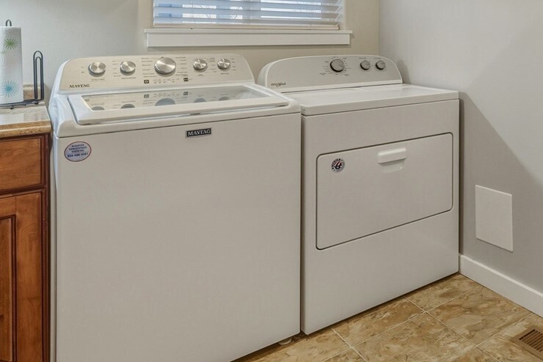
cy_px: 36
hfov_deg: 49.4
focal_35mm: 32
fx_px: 482
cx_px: 528
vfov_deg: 38.3
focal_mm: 14
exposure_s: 1/100
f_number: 9
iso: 400
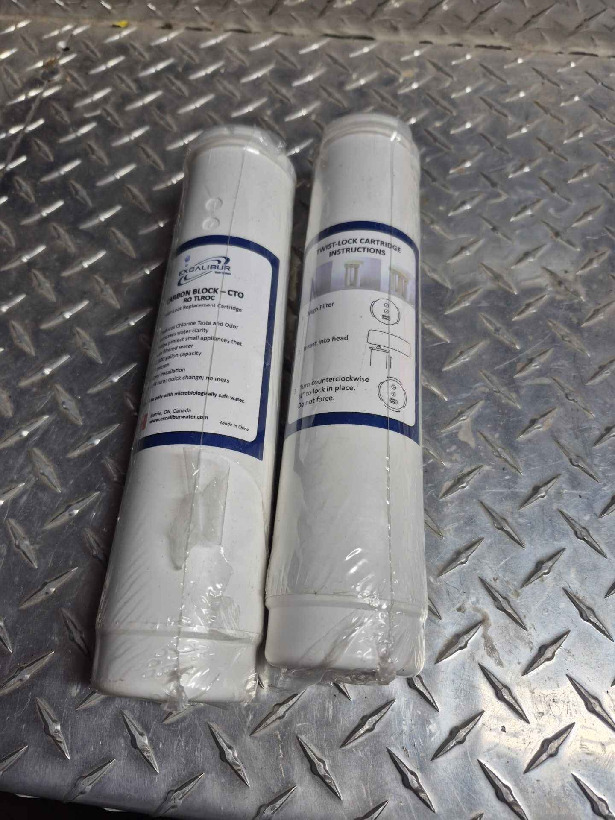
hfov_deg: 58.9
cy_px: 410
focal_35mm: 23
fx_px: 545
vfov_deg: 73.9
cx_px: 308
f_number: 1.8
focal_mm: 5.4
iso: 32
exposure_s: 1/120
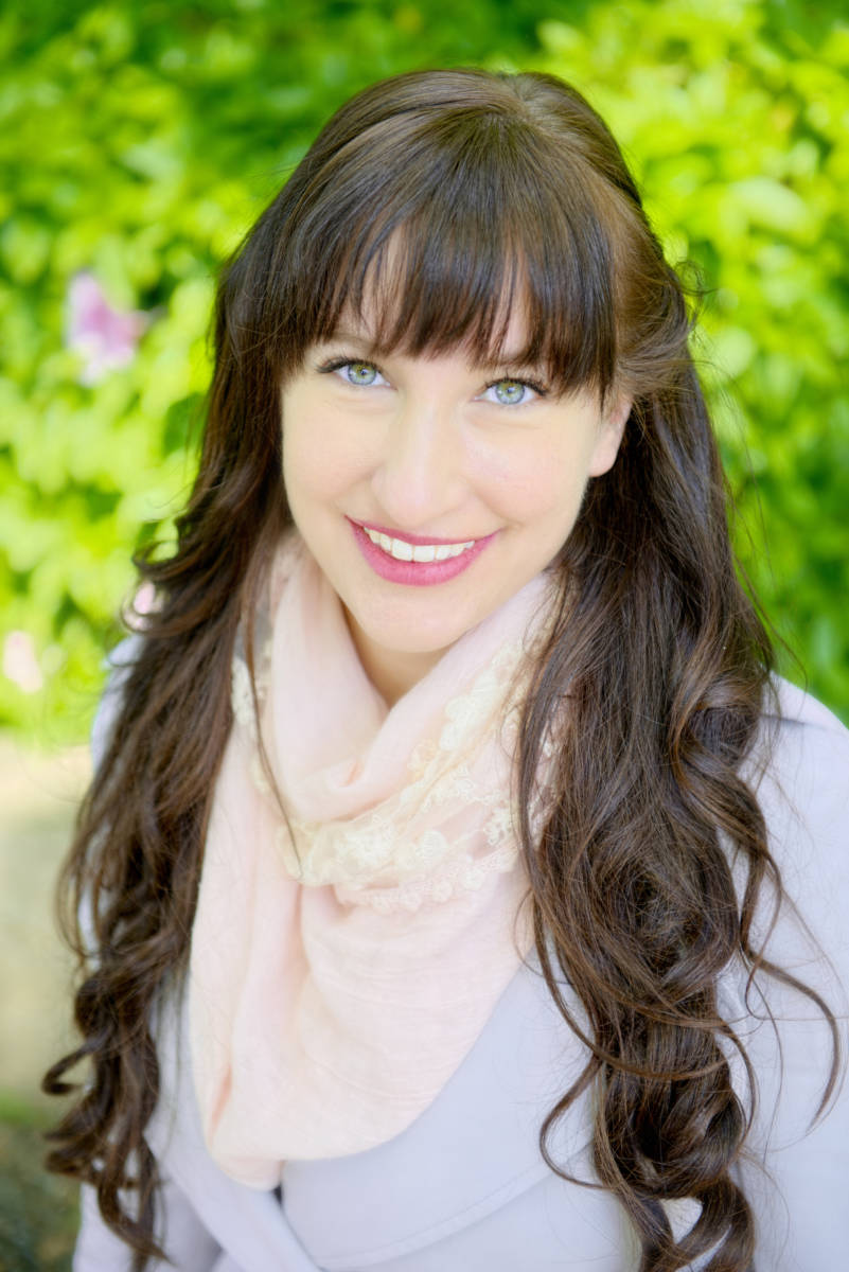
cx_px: 424
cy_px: 636
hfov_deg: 19.5
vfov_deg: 28.8
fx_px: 2474
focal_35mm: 70
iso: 100
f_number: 2.8
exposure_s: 1/80
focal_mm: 70
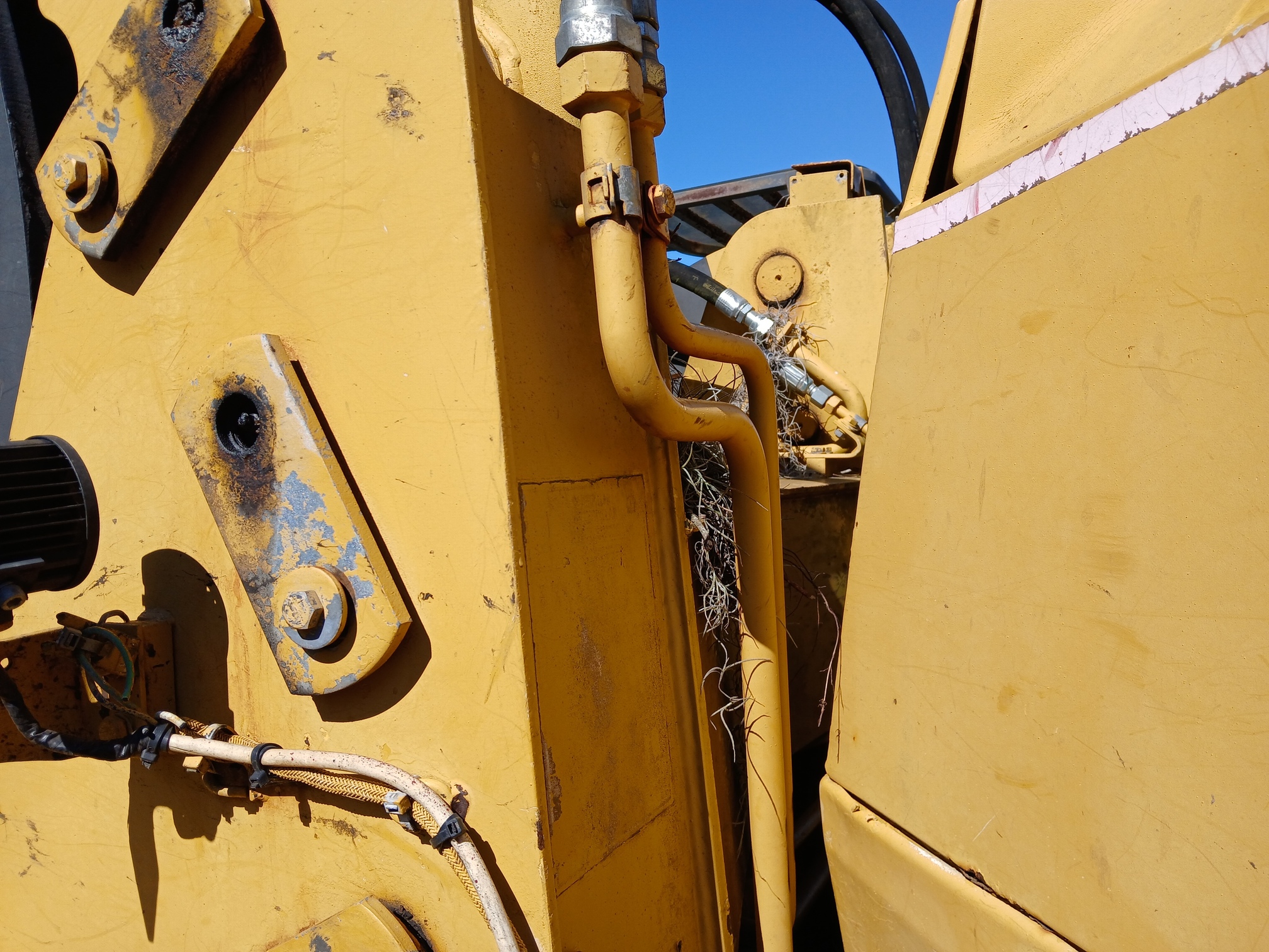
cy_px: 476
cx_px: 634
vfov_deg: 53.1
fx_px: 953
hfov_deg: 67.3
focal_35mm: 26
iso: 20
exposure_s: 1/716
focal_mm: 3.98
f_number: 1.8
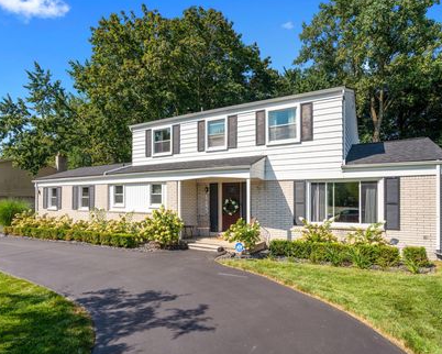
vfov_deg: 42.3
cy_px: 178
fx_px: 458
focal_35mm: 35
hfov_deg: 51.5
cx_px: 225
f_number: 9
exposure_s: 1/500
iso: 400
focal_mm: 30
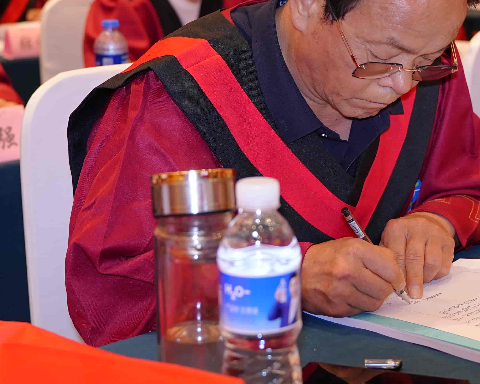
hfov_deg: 23.2
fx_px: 1136
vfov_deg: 19.1
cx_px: 440
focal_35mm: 80
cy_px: 110
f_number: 2.8
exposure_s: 1/125
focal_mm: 30
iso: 640
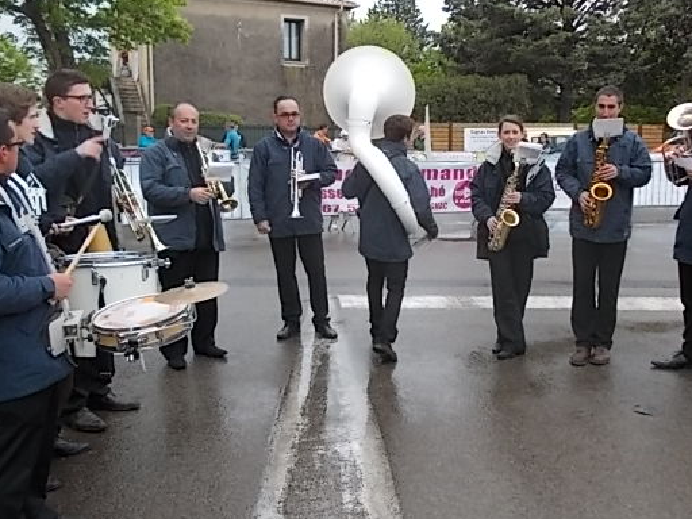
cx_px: 382
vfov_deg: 40.7
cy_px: 245
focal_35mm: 35
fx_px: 700
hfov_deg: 52.5
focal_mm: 4
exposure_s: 1/125
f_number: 2.7
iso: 80
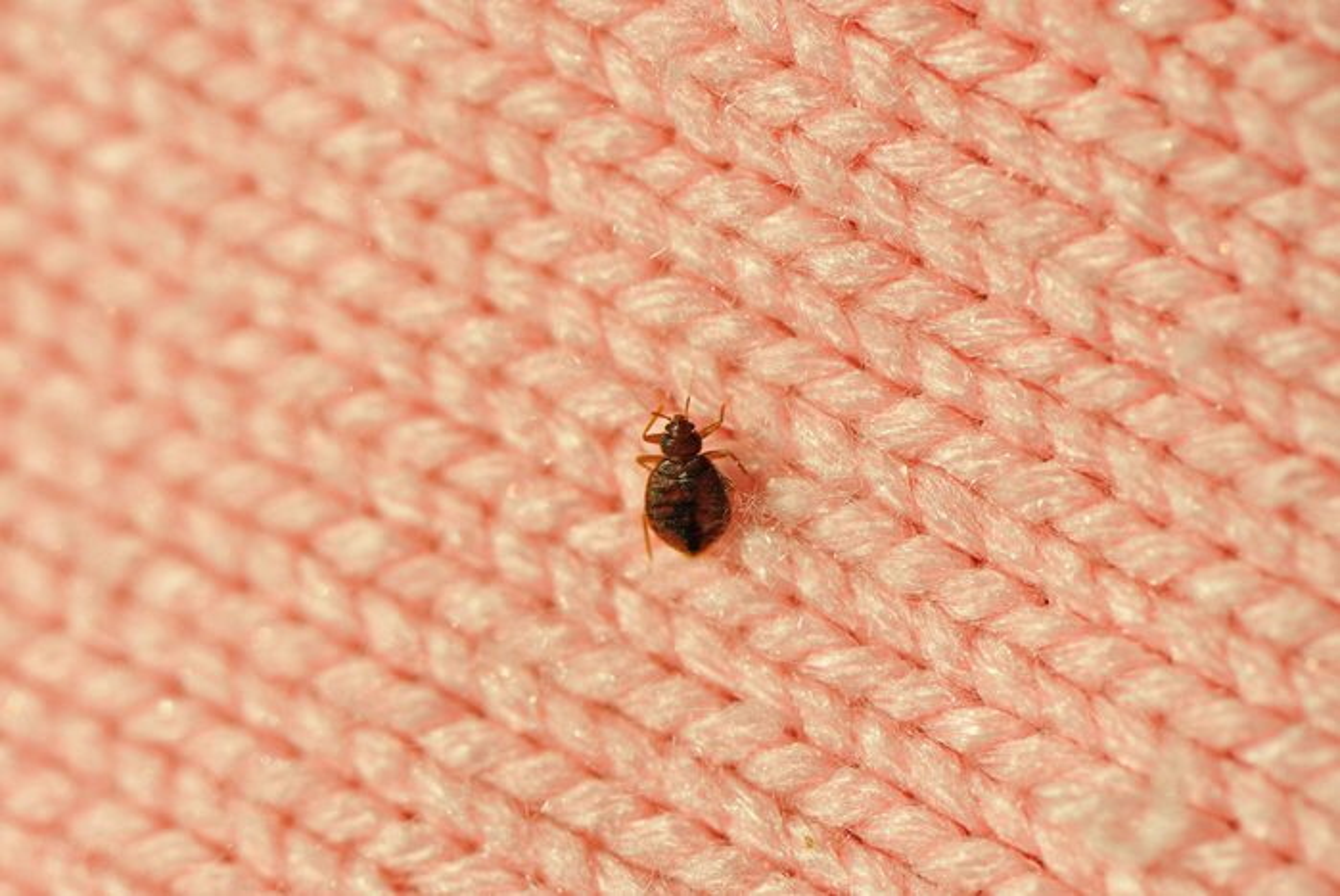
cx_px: 670
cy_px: 448
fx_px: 3911
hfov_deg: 19.4
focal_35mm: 105
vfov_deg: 13.1
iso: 200
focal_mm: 105
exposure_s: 1/180
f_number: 8
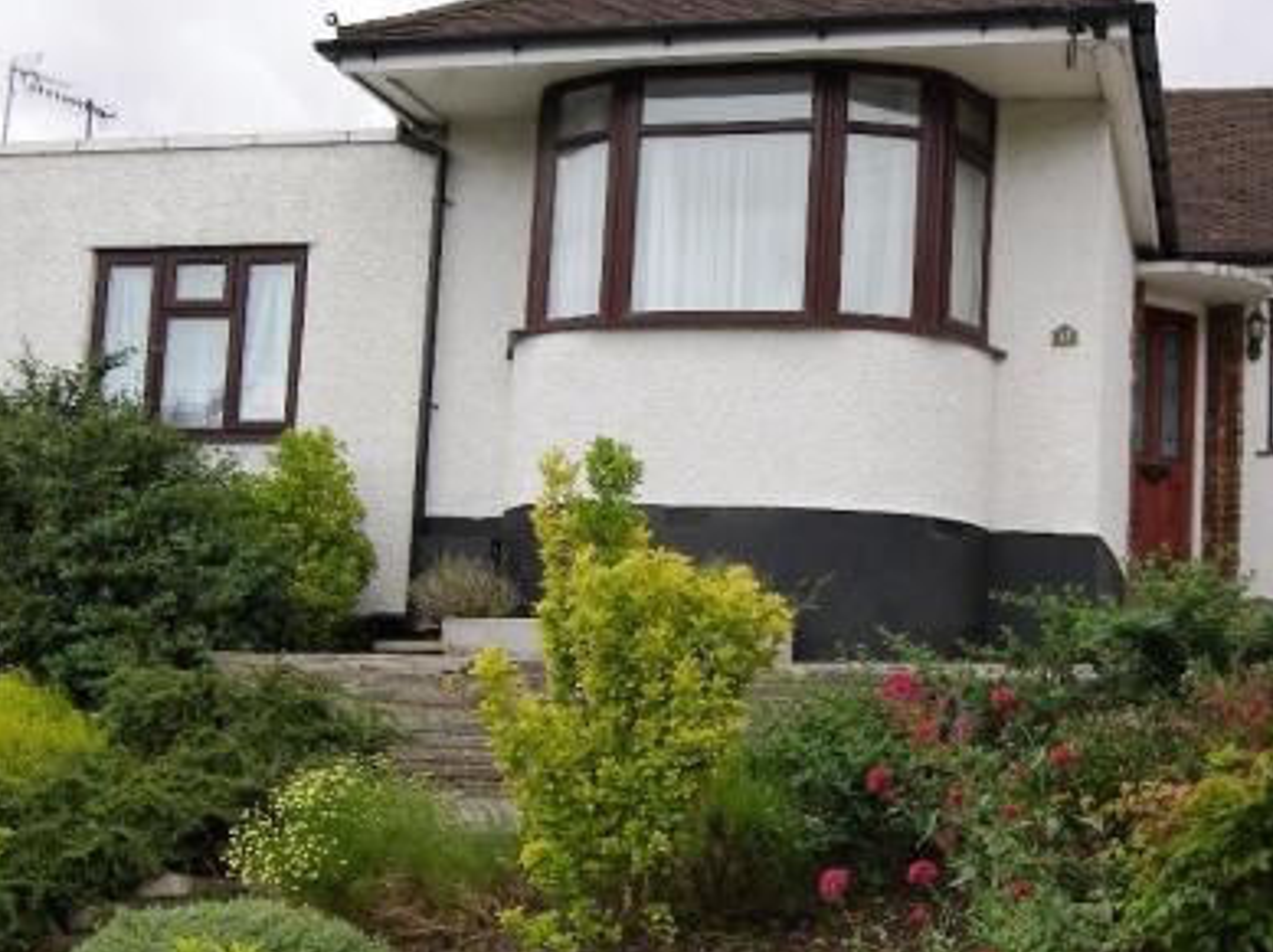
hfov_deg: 35.5
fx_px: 1984
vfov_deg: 27.0
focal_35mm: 54
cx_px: 712
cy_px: 525
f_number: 3.2
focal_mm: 7.5
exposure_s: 1/250
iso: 50
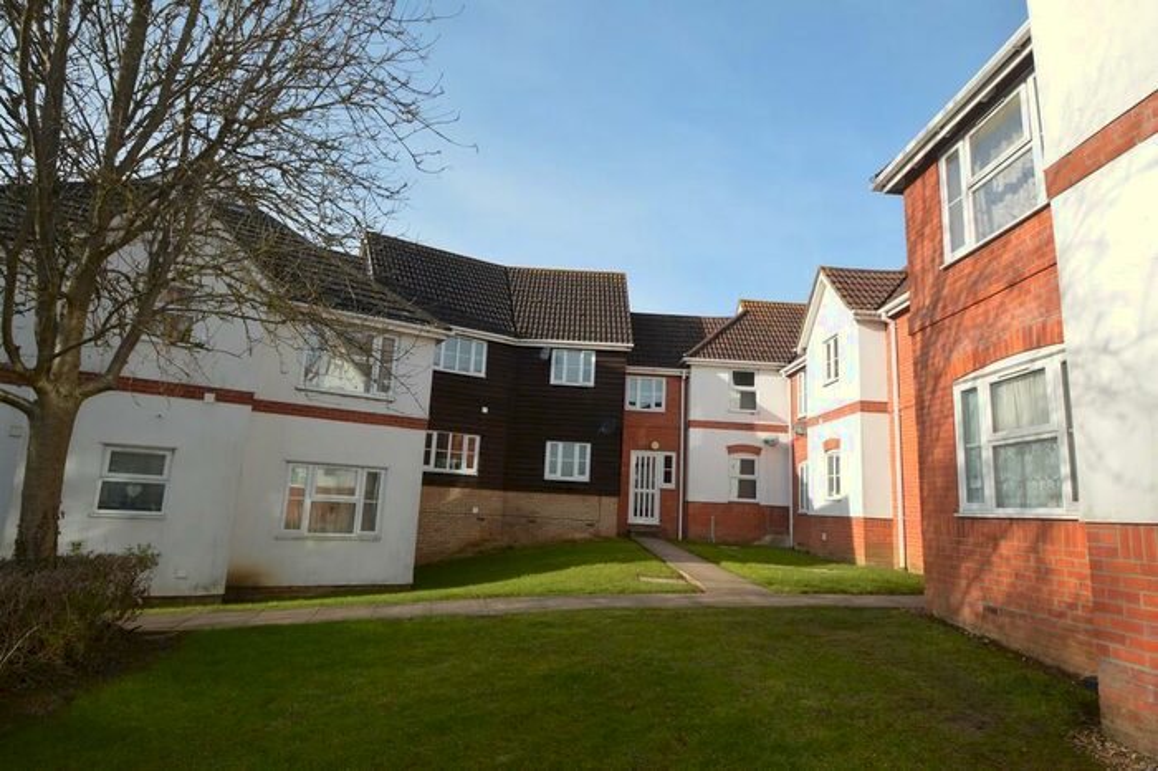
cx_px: 579
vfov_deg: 67.3
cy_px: 386
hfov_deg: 90.0
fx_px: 579
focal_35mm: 18
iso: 100
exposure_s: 1/200
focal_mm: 12
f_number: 7.1
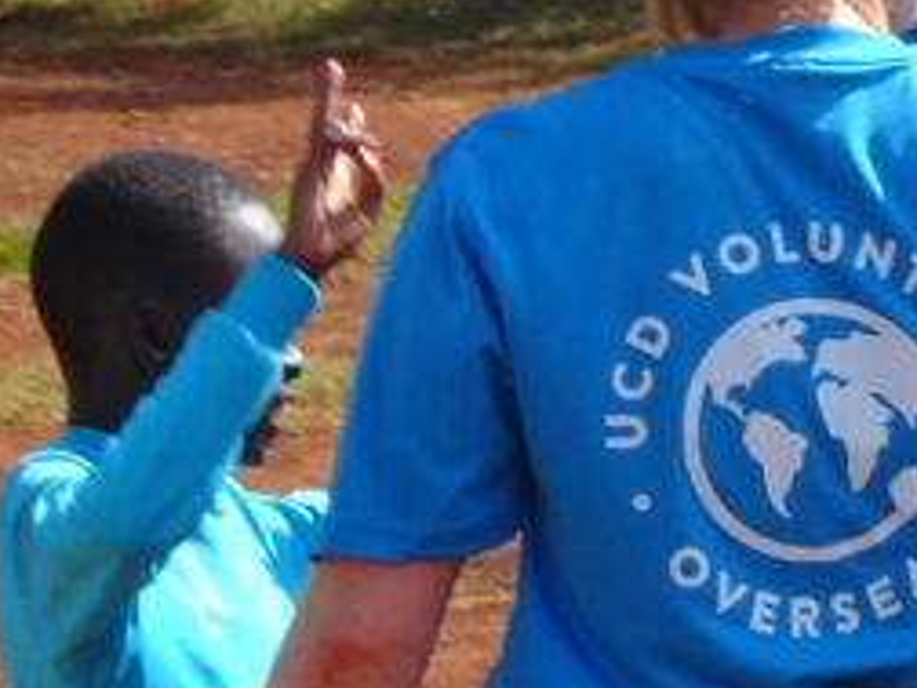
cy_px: 612
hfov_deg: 2.9
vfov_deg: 2.2
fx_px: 18067
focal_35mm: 682
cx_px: 1357
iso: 80
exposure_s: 1/200
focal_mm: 24.36
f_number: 5.6
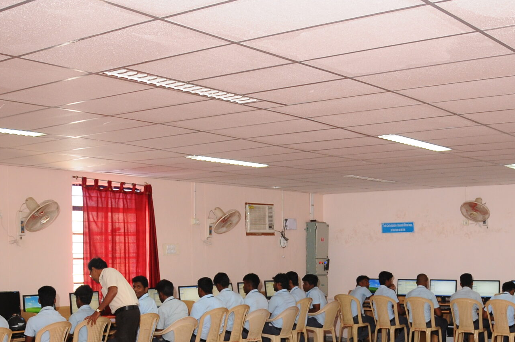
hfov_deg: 36.9
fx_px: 772
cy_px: 292
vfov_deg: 24.4
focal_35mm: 54
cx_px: 293
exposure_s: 1/50
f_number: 4
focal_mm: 18
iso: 400
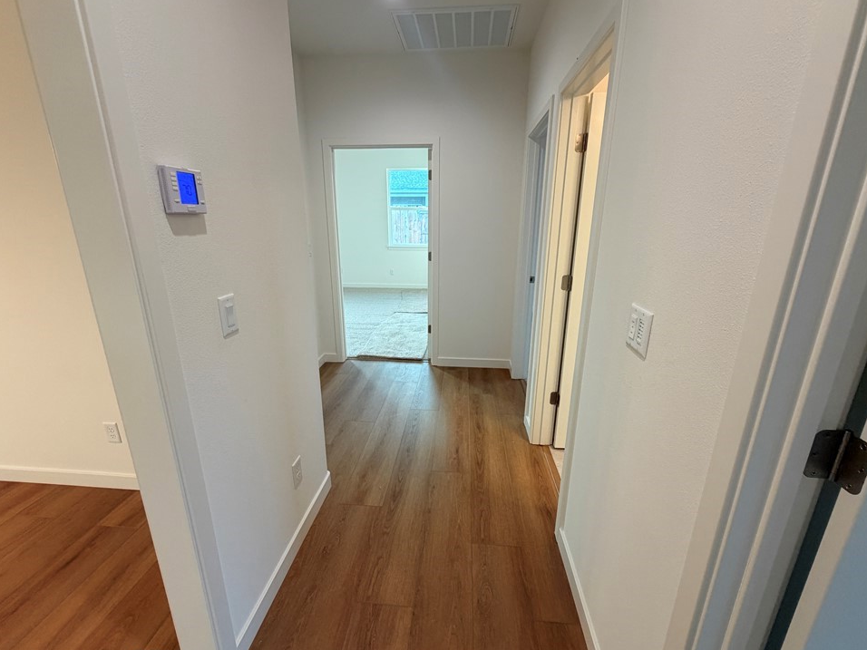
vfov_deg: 81.7
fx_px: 376
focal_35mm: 15
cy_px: 324
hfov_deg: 98.2
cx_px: 430
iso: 200
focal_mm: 2.22
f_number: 2.2
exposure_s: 1/120
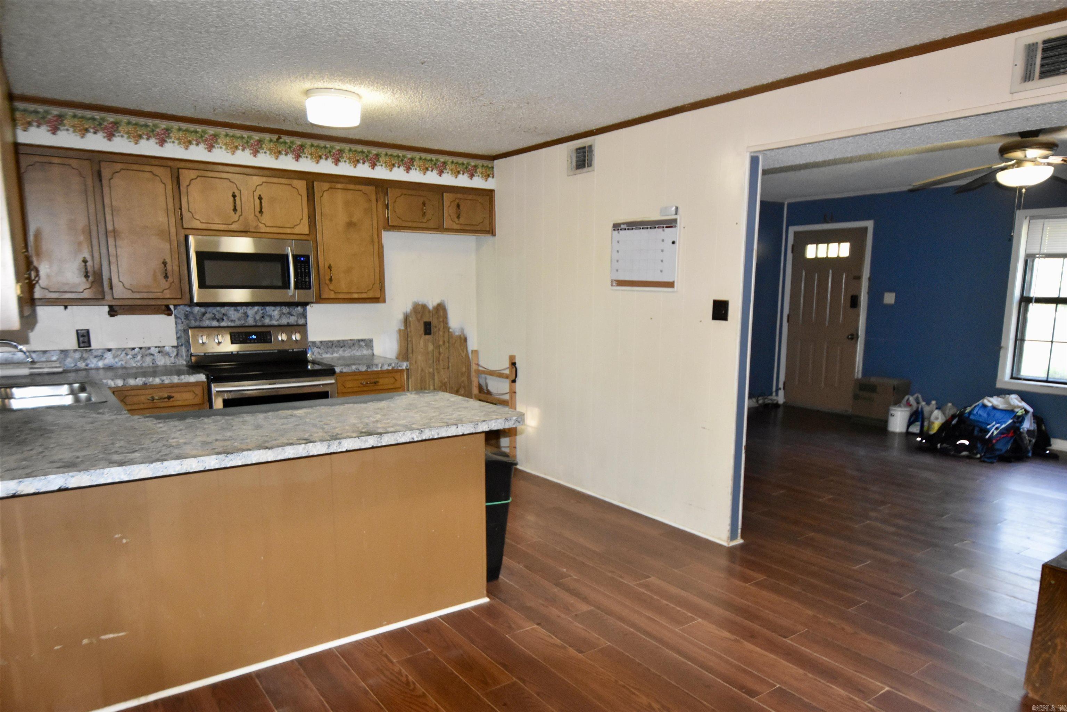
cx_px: 534
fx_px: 711
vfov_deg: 53.1
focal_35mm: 24
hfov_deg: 73.7
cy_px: 356
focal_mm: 16
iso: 2500
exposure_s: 1/60
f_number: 4
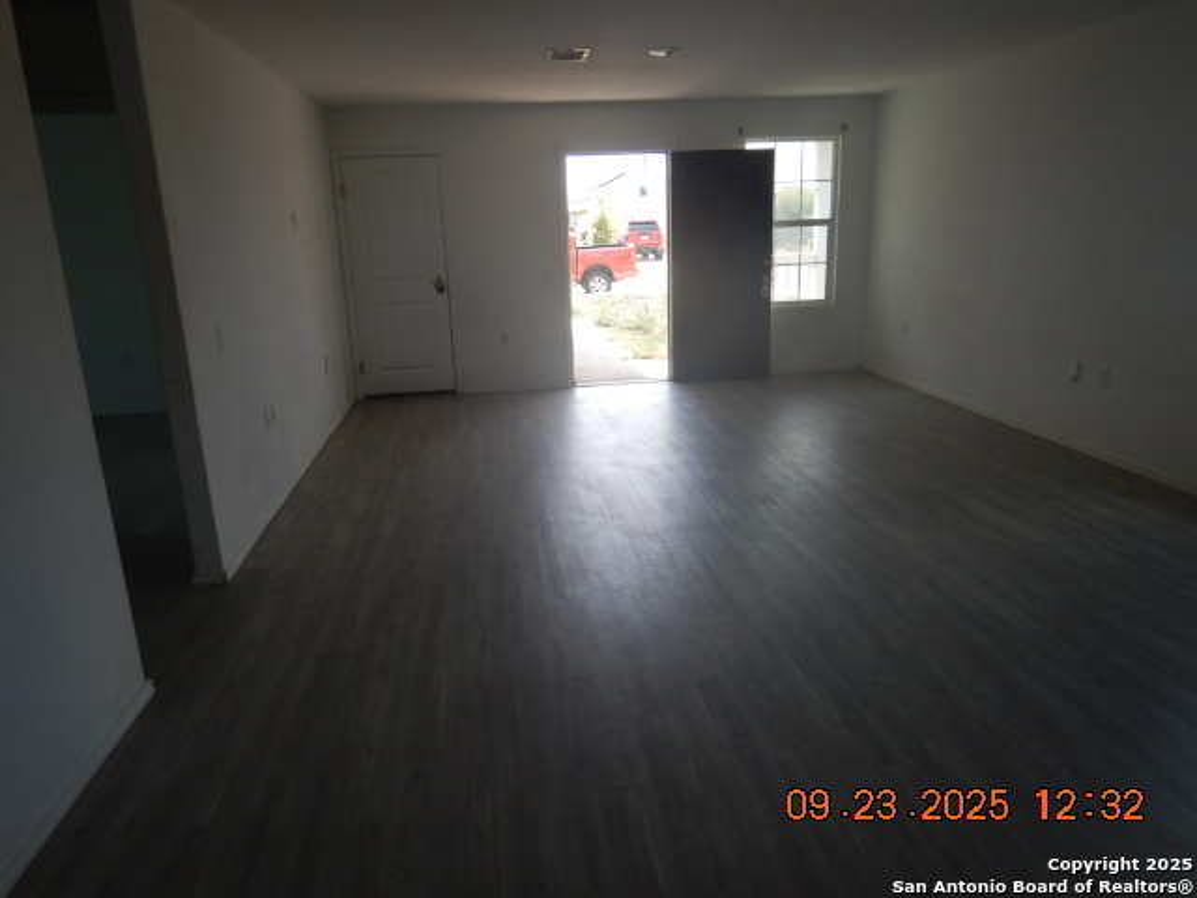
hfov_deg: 71.6
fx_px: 830
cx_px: 598
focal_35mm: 24
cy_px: 449
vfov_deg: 56.8
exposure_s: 1/320
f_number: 2.8
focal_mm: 4.3
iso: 125
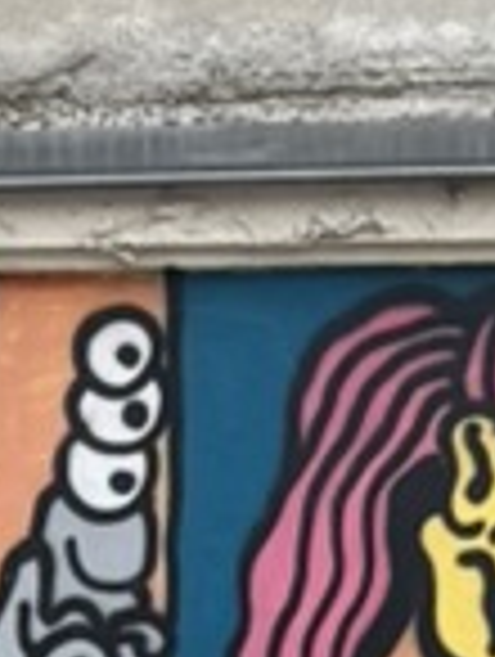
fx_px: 6388
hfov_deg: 4.4
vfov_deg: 5.6
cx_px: 396
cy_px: 1894
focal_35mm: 336
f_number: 1.78
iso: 64
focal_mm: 6.76
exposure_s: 1/158
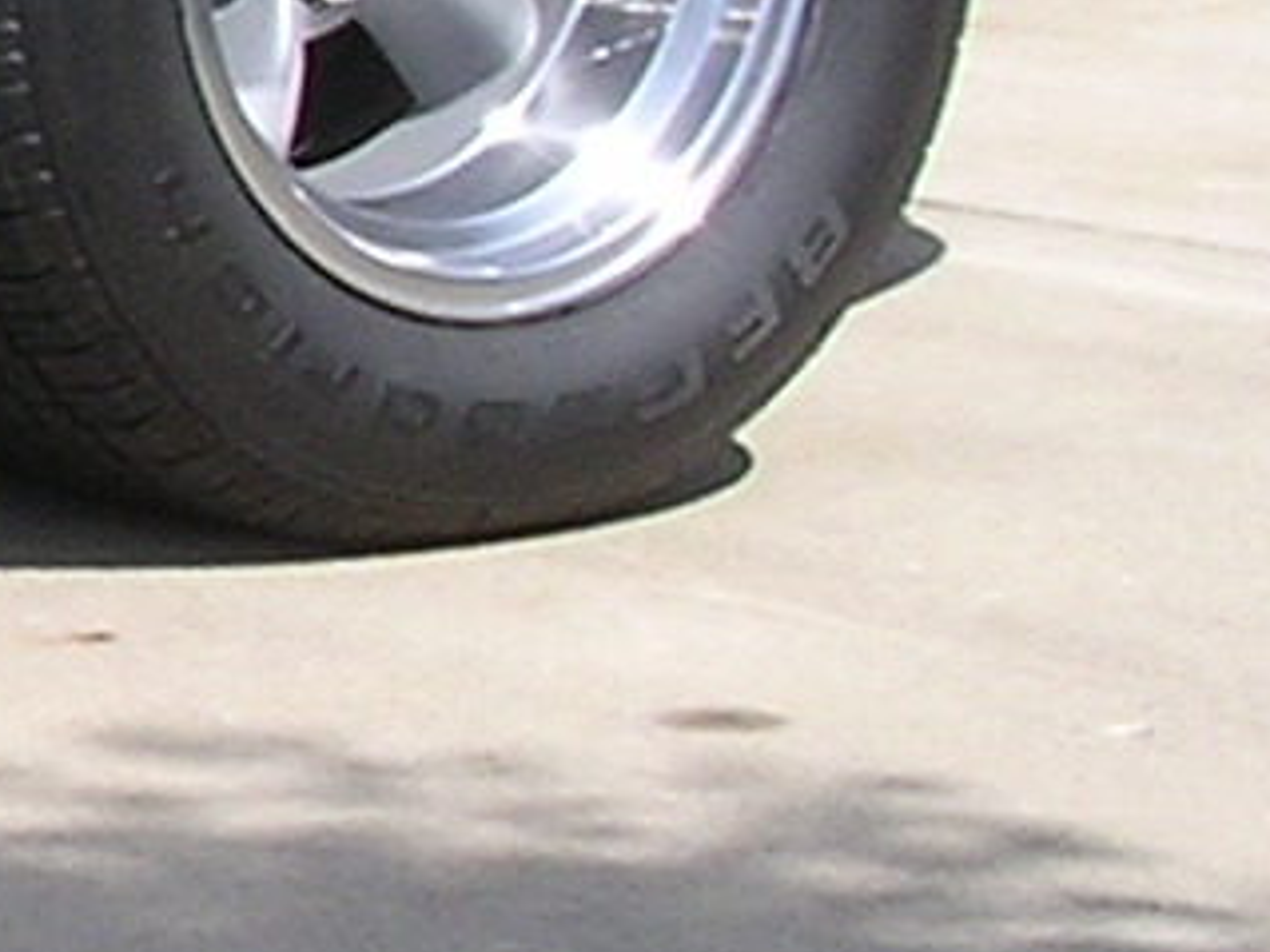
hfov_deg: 7.4
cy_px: -422
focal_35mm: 244
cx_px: -2094
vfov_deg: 6.0
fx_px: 8949
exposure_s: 1/175
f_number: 5.6
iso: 100
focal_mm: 5.8
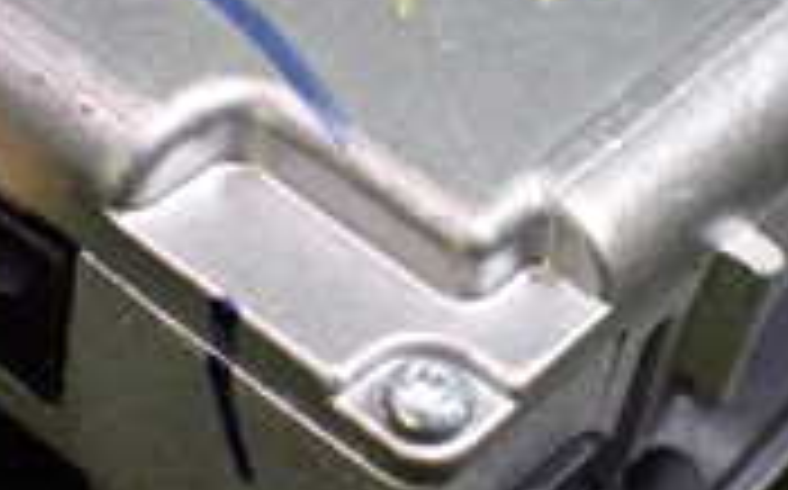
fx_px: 2339
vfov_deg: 12.0
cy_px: 184
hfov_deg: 19.1
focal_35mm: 109
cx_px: 423
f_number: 2.3
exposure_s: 1/125
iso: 800
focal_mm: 5.4
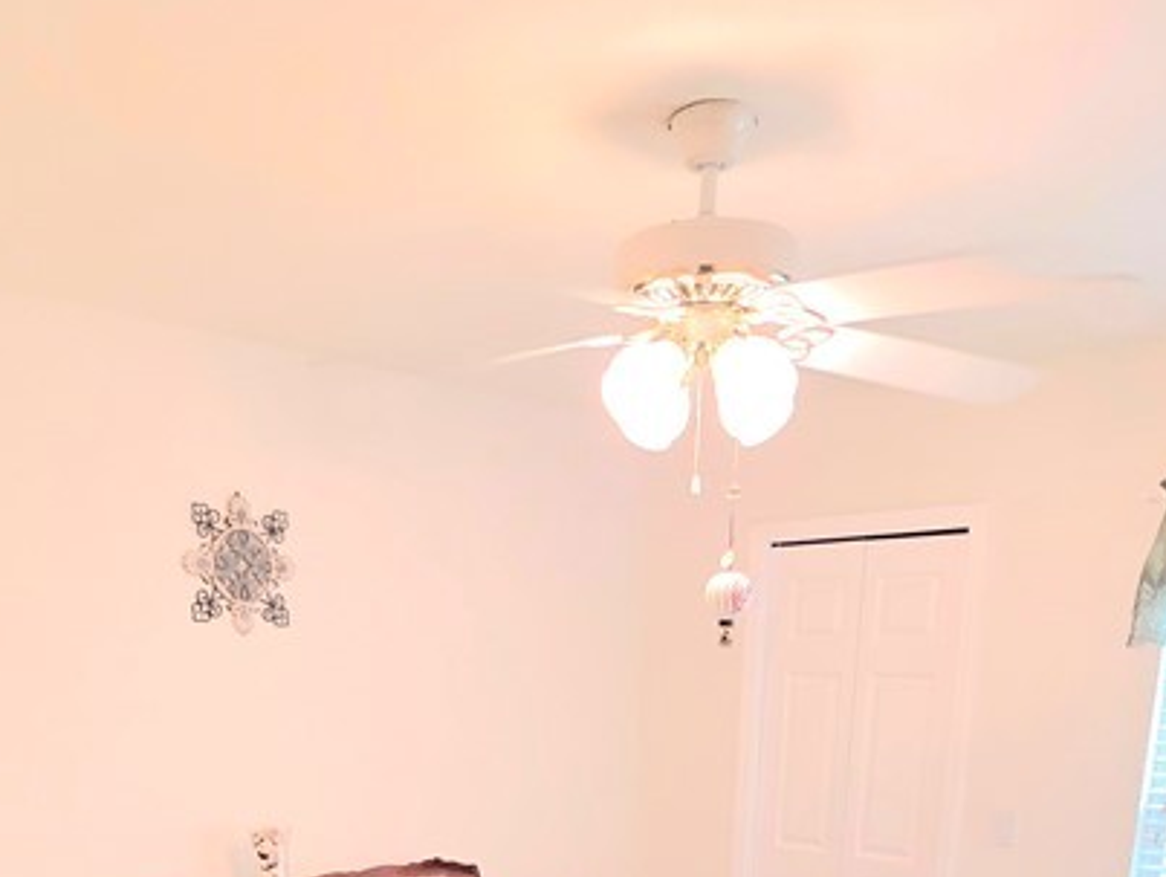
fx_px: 1113
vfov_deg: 36.7
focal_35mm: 33
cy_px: 949
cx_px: 509
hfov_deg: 55.1
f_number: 1.9
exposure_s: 1/120
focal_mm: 2.2
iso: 200
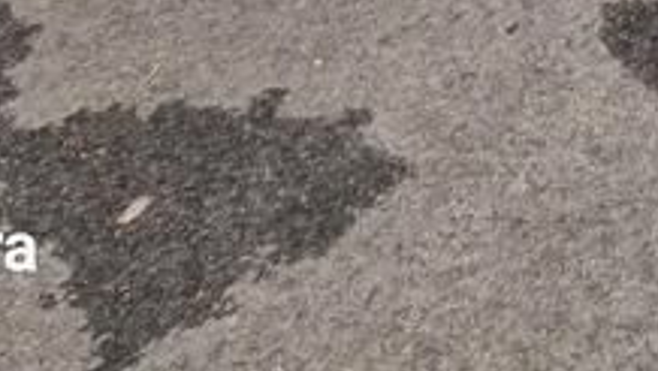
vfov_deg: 8.8
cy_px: -712
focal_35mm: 115
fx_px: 2008
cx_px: 921
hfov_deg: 17.2
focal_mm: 6.4
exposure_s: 1/180
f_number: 1.8
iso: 200
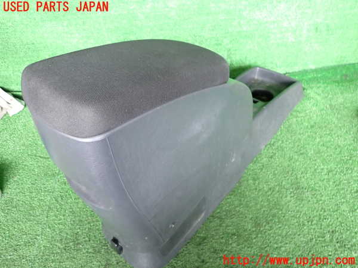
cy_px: 134
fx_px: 259
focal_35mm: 25
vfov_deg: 54.9
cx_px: 179
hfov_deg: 69.4
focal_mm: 4.5
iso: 400
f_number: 2
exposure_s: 1/30
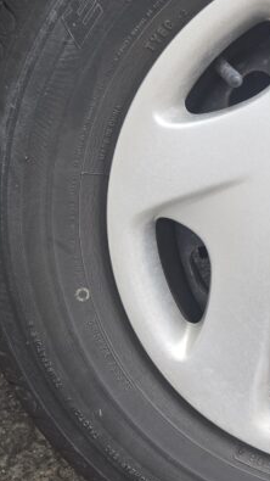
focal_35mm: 65
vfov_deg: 32.3
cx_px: 327
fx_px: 828
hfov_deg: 17.6
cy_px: 214
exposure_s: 1/180
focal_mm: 5.4
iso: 125
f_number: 1.8
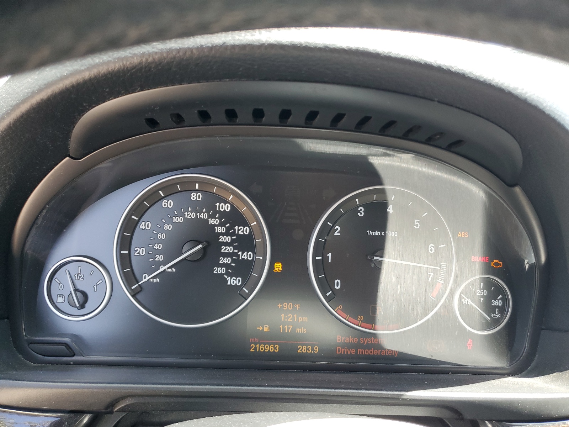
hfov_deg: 67.3
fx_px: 427
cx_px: 284
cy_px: 214
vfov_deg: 53.1
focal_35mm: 26
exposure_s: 1/120
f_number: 1.5
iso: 64
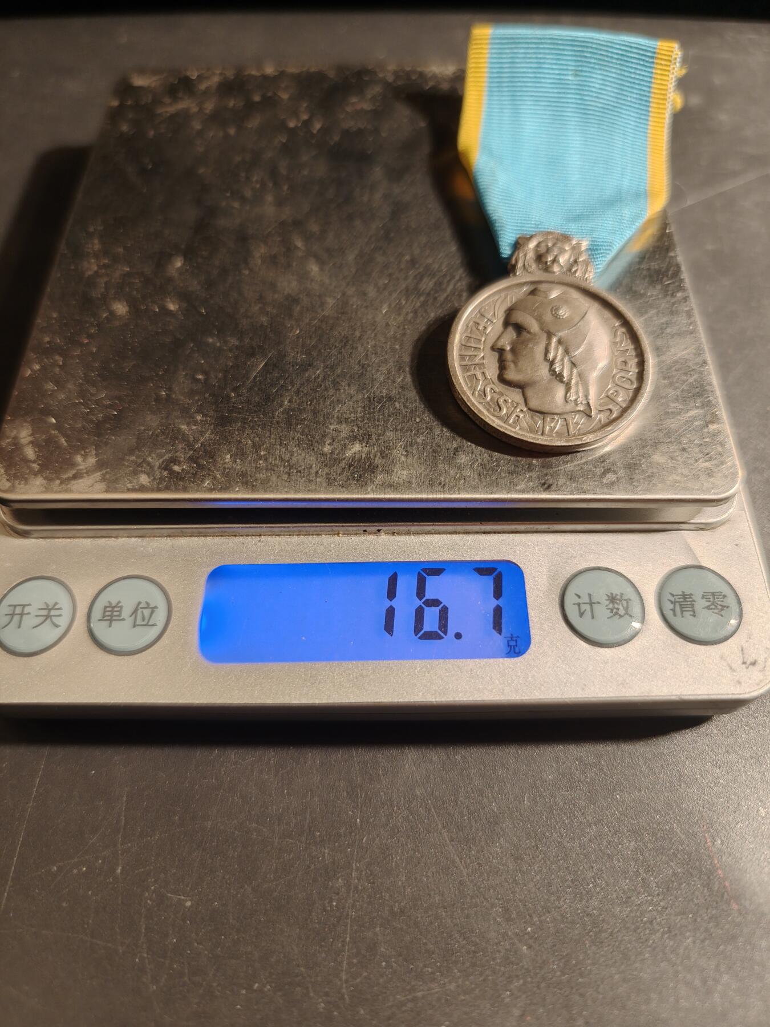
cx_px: 385
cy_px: 514
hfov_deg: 58.9
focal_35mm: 23
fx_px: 682
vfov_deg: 73.9
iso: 250
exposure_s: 1/145
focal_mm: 6.06
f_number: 1.6
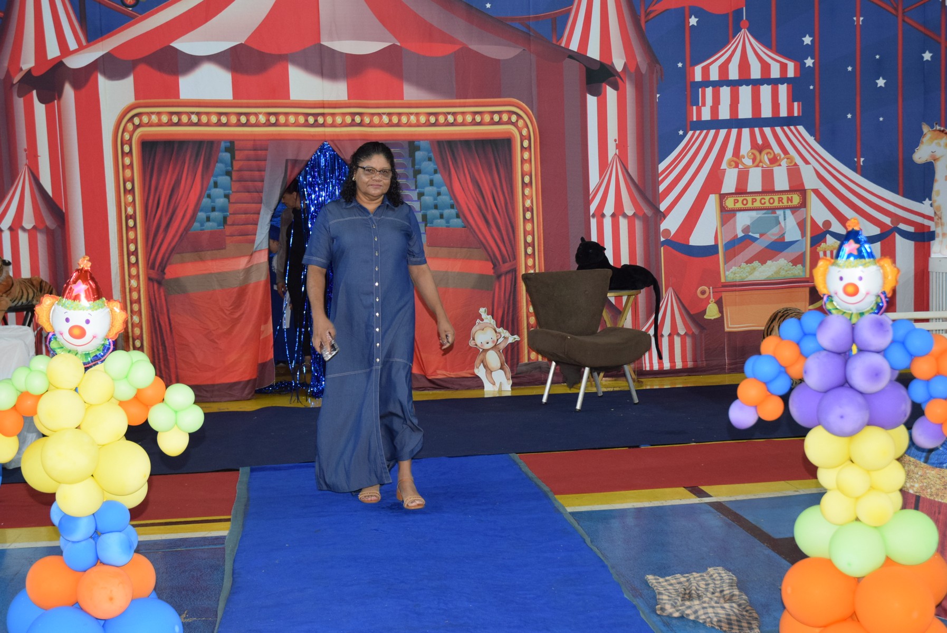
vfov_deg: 26.5
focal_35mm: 51
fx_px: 1343
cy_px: 316
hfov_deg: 38.9
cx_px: 474
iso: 1400
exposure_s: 1/60
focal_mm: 34
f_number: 4
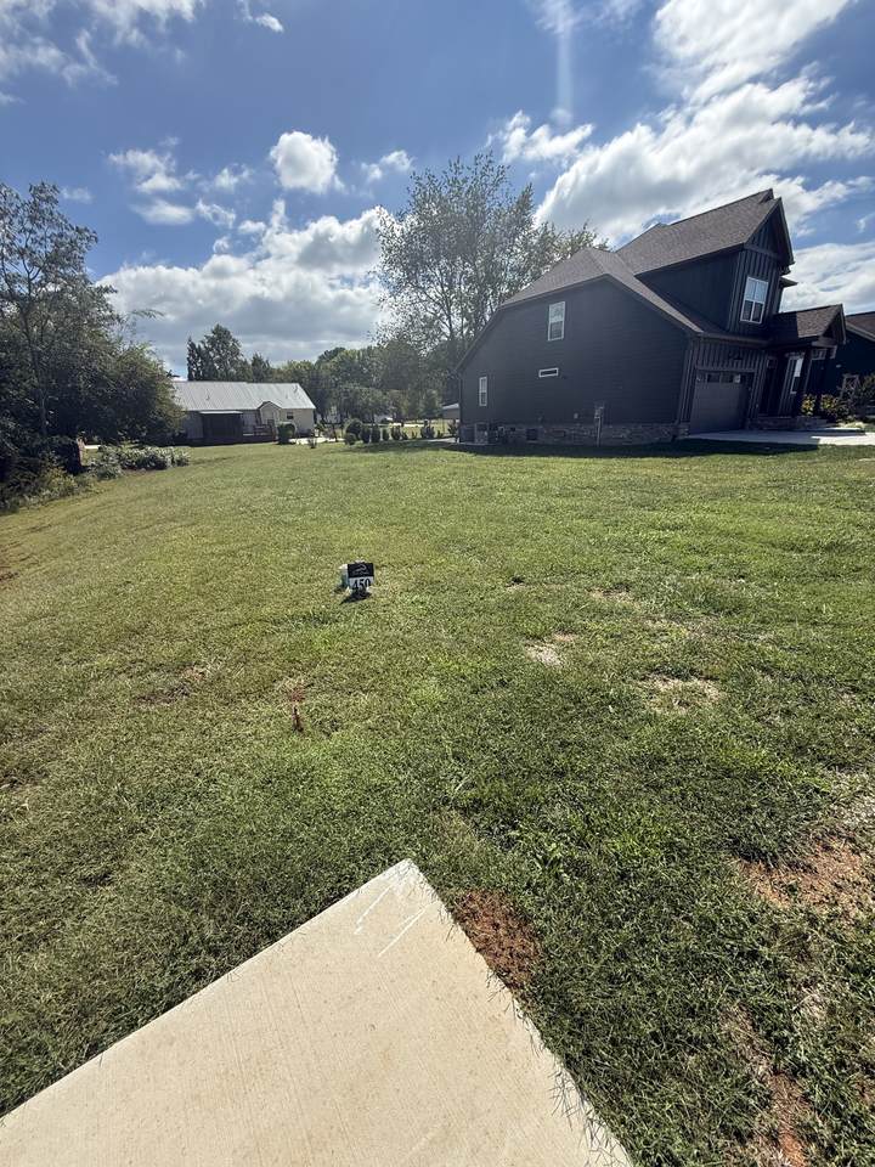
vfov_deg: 102.1
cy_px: 584
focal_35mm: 14
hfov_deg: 85.7
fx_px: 472
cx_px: 438
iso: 64
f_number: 2.2
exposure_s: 1/1698
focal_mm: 2.22
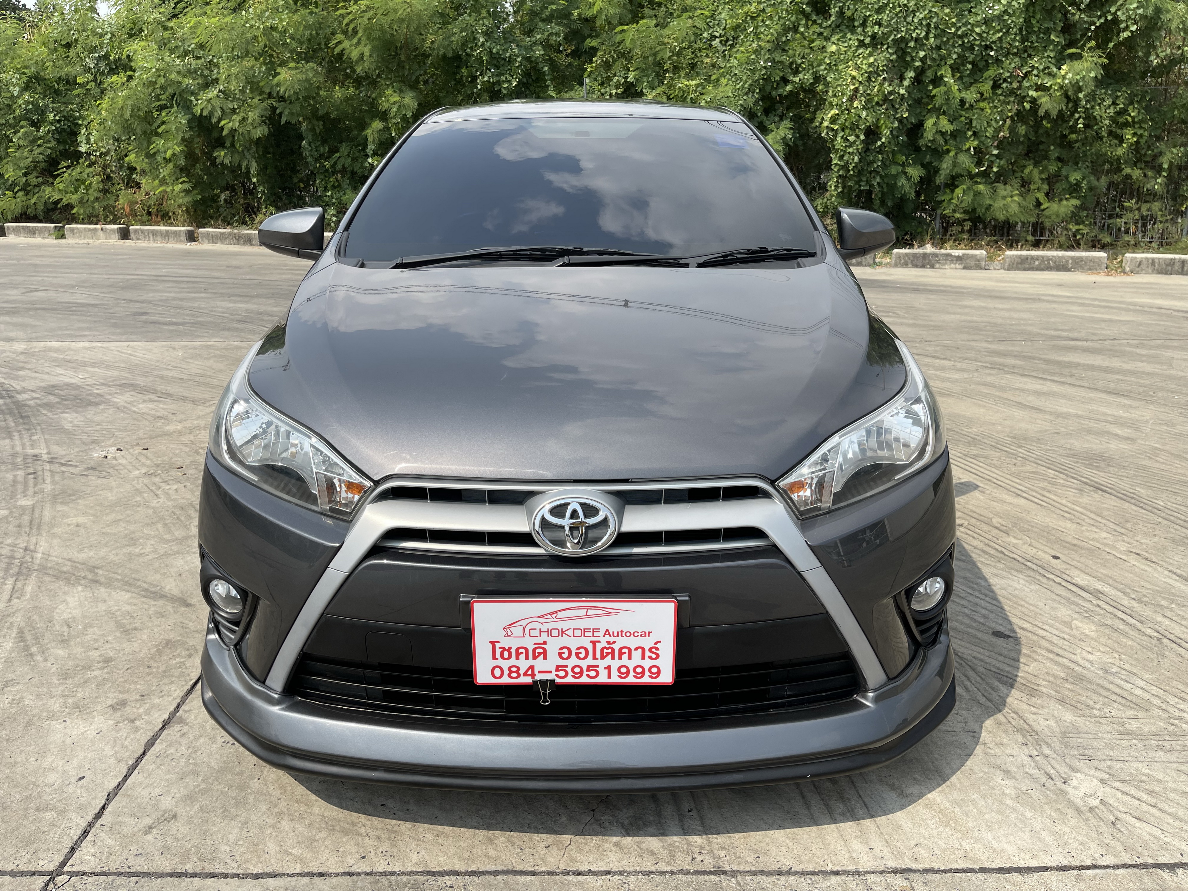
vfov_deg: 54.9
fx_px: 858
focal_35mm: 25
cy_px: 446
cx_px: 594
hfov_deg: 69.4
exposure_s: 1/3559
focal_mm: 5.1
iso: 32
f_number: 1.6
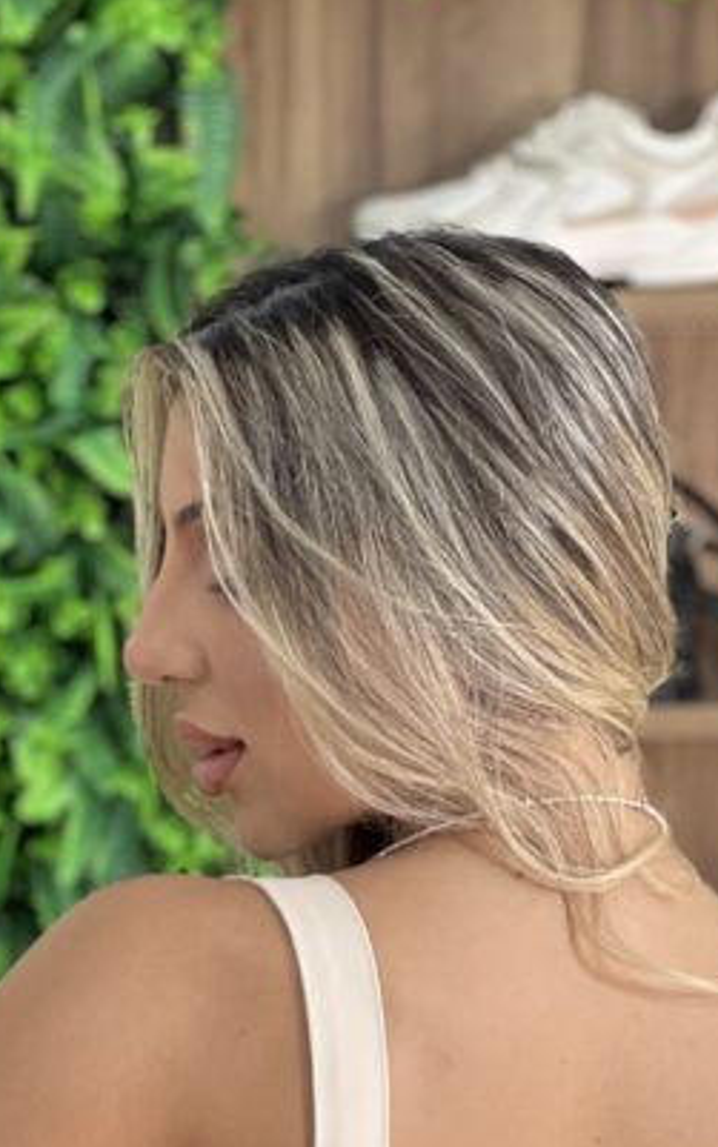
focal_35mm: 190
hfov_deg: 6.9
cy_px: 1323
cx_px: 23
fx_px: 5942
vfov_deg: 10.9
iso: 160
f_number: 2.8
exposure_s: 1/60
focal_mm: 9
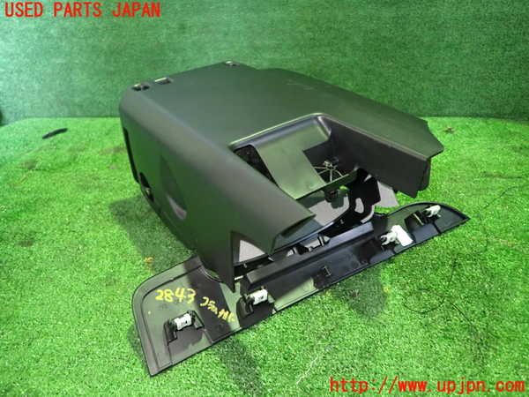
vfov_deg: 54.9
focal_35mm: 25
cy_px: 198
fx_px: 382
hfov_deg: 69.4
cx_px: 264
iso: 800
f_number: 2
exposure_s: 1/30
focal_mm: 4.5
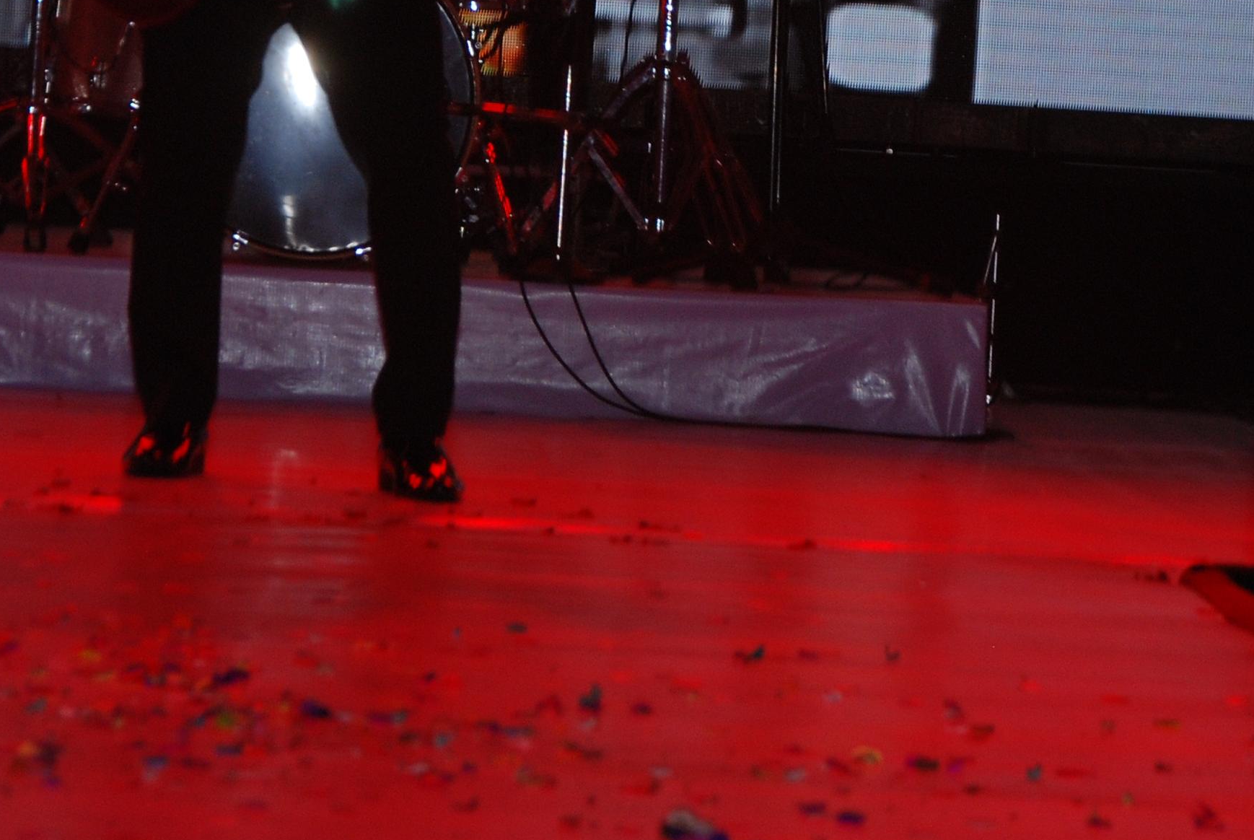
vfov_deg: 5.9
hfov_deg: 8.9
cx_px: 355
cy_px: -17
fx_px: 8092
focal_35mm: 232
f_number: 6.3
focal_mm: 70
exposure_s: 1/125
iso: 320
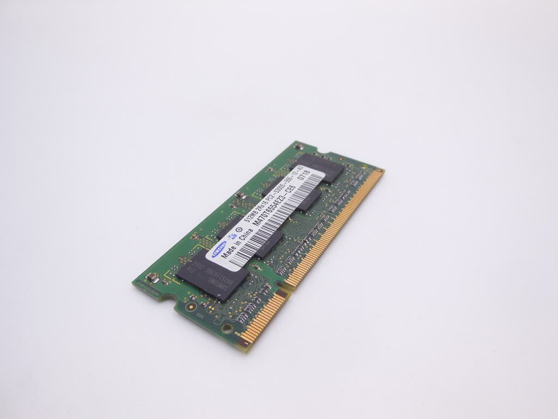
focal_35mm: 25
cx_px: 279
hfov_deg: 69.4
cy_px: 210
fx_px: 403
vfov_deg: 54.9
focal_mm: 4.5
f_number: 3.1
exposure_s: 1/50
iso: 125
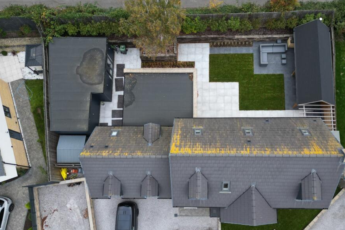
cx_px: 192
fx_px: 278
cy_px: 144
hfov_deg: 63.5
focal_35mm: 29
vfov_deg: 44.6
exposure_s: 1/120
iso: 130
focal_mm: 6.72
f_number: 1.7
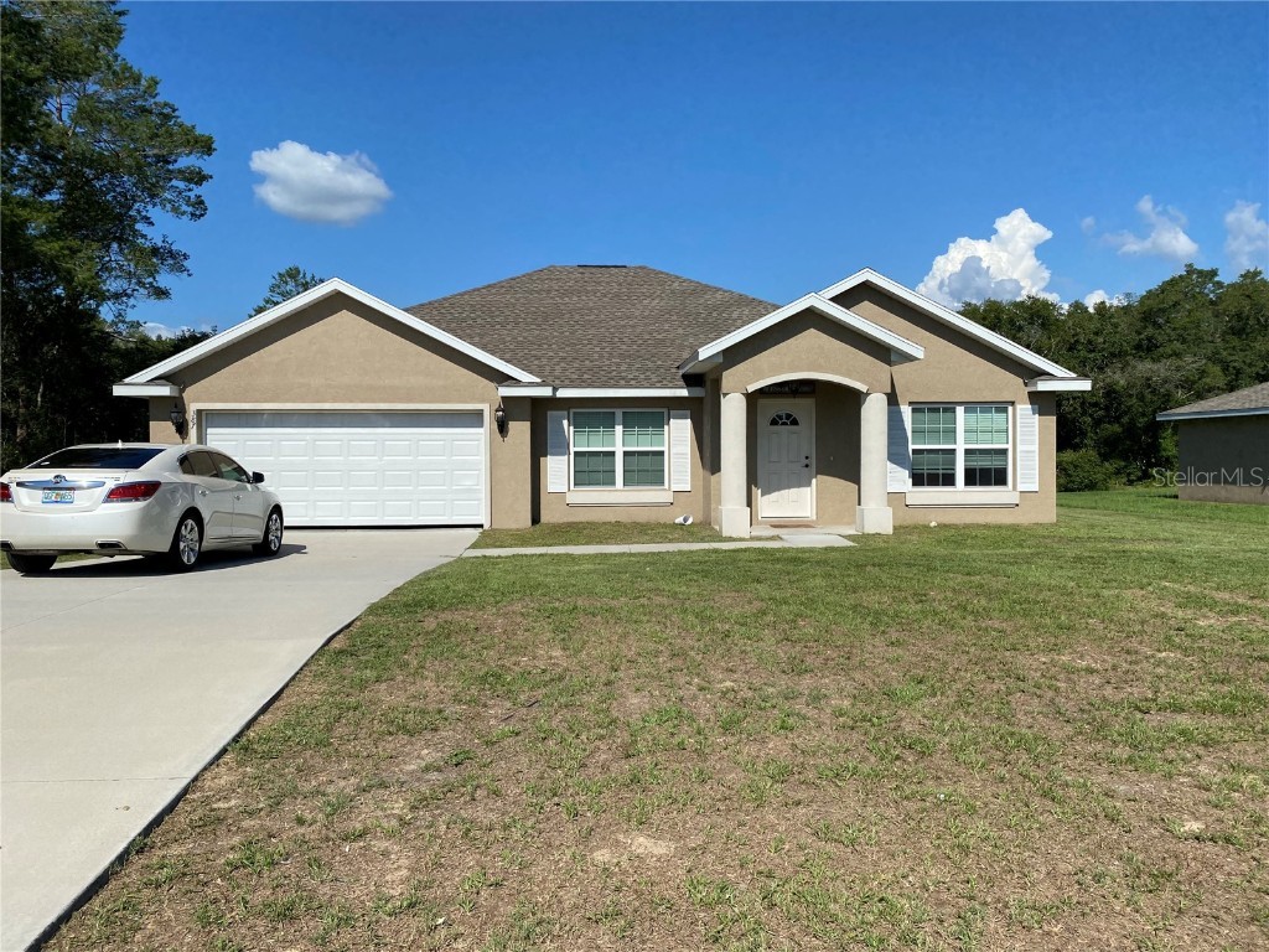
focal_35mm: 26
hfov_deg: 67.3
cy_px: 476
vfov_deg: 53.1
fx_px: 953
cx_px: 634
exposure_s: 1/4608
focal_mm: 4.25
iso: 32
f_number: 1.8
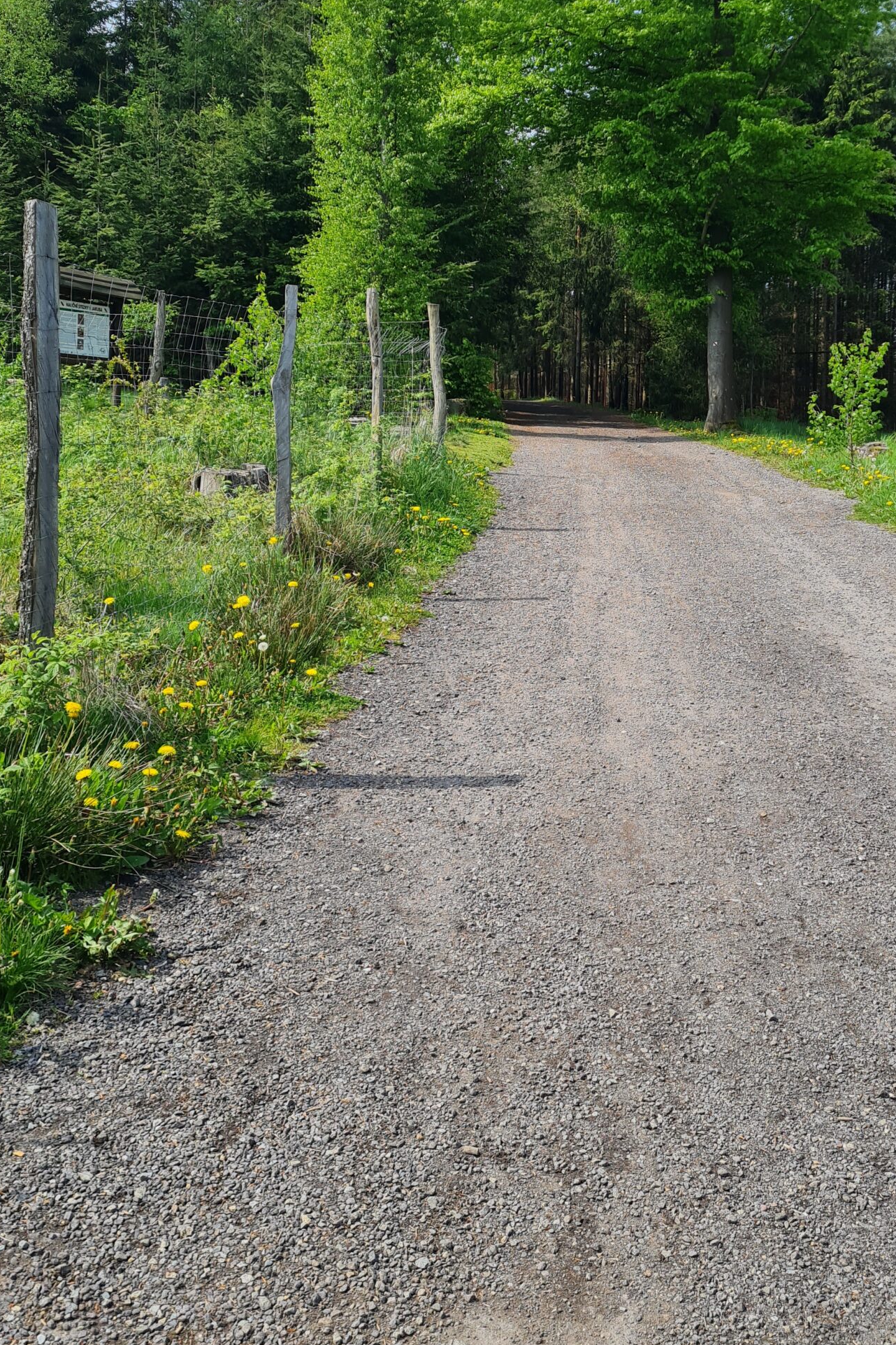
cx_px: 575
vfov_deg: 52.2
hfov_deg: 36.6
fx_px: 1344
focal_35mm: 36
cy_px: 456
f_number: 1.8
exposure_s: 1/2028
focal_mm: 5.4
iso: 50
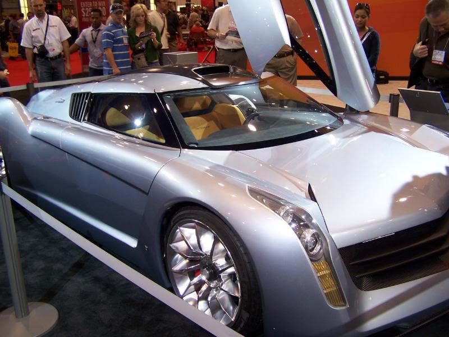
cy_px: 168
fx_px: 493
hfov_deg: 49.0
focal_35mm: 38
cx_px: 224
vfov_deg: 37.7
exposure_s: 1/45
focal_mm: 6.3
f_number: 2.8
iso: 80
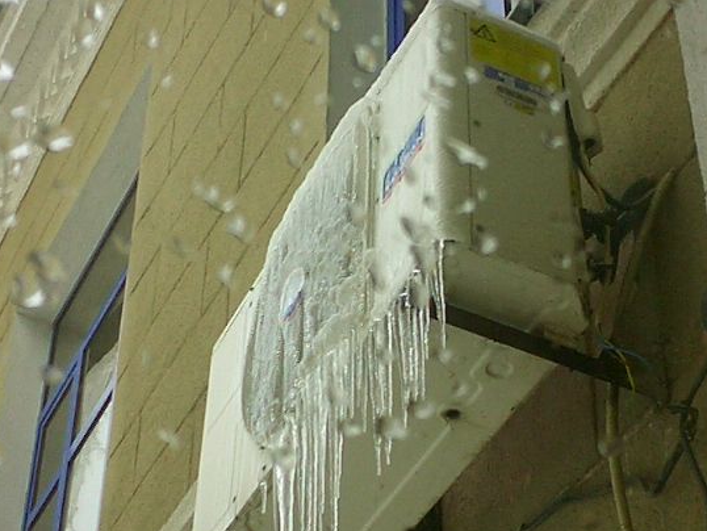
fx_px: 1798
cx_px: 415
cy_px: 356
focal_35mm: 88
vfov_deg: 16.8
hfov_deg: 22.2
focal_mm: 5.6
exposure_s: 1/250
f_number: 3.5
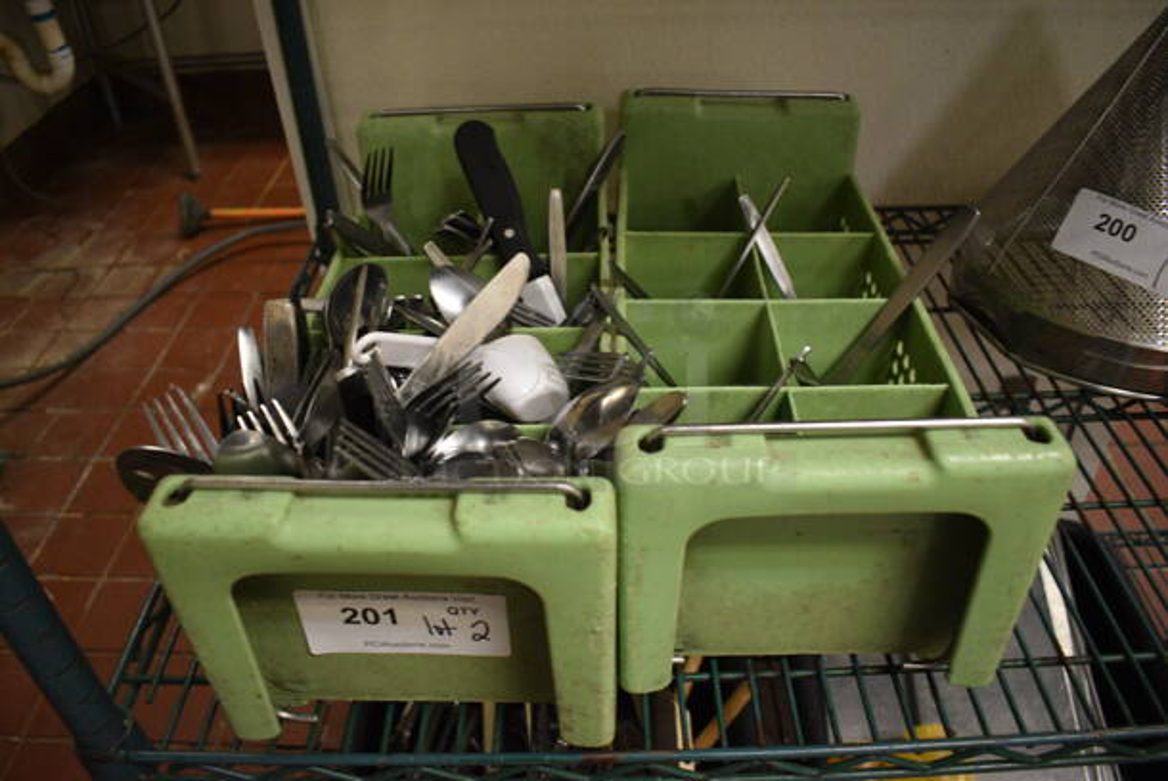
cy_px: 390
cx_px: 584
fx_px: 877
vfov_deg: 48.0
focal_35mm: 27
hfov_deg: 67.3
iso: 2000
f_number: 3.5
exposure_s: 1/125
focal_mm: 18
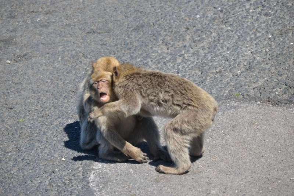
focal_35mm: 600
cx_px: 147
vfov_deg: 2.3
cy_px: 98
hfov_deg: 3.4
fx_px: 4902
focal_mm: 600
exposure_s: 1/640
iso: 1000
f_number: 13
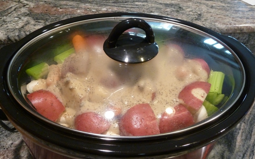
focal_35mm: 31
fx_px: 215
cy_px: 88
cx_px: 127
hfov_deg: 61.2
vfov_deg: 40.6
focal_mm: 4.7
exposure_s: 1/15
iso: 400
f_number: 3.4
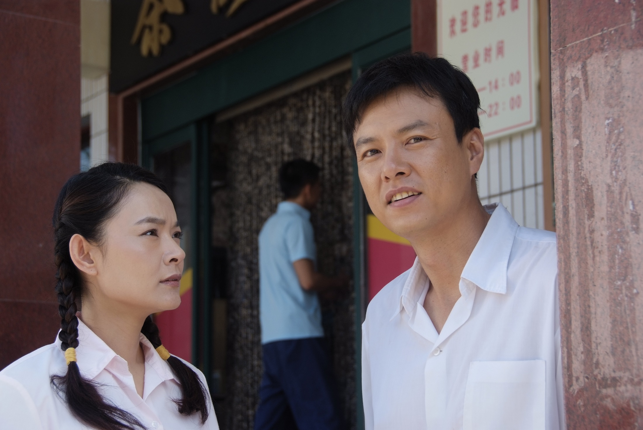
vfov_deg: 16.5
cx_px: 322
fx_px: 1484
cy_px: 215
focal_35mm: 83
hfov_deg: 24.4
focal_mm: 55
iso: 200
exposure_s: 1/200
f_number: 5.6
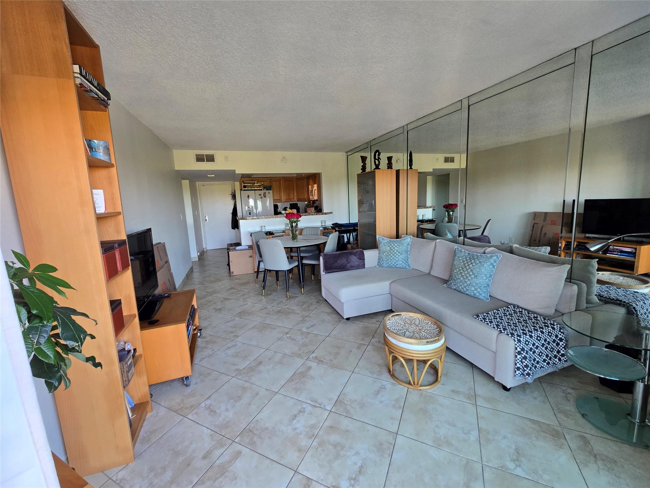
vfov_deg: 89.9
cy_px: 244
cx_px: 325
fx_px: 244
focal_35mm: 13
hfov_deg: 106.2
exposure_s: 1/60
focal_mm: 2.2
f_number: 2.2
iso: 125
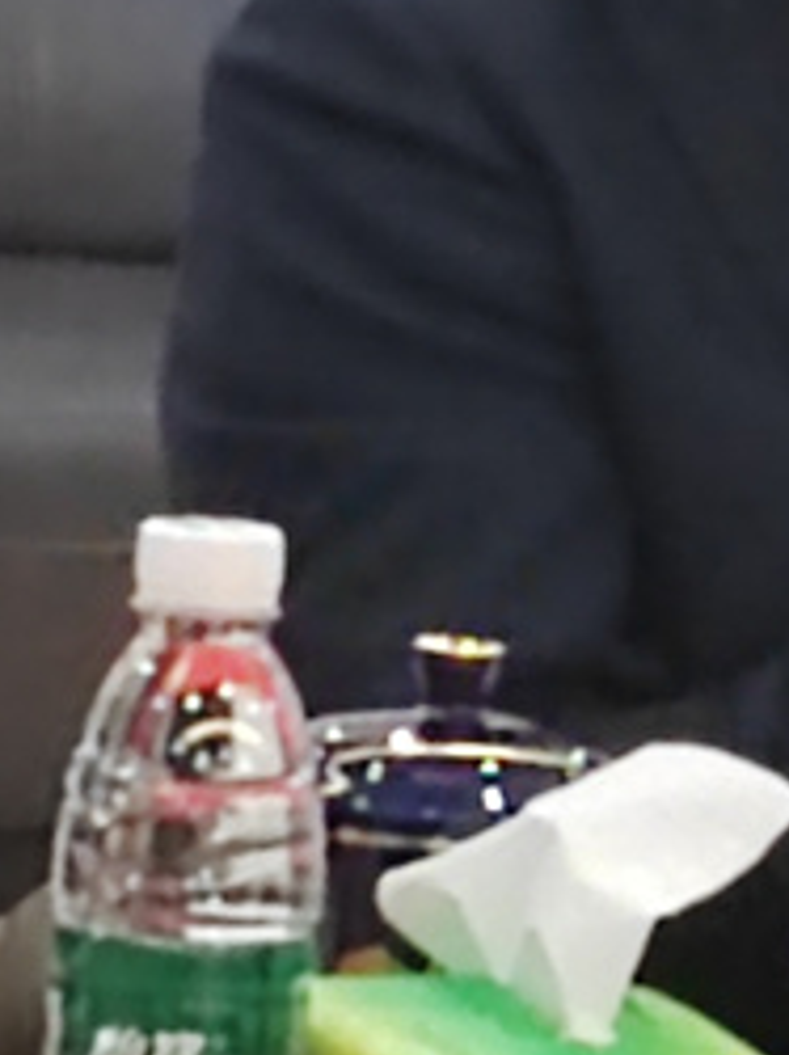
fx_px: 13395
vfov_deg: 4.5
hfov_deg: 3.4
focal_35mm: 440
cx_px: 1312
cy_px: 608
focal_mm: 6.14
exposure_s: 1/50
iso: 6400
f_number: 1.8
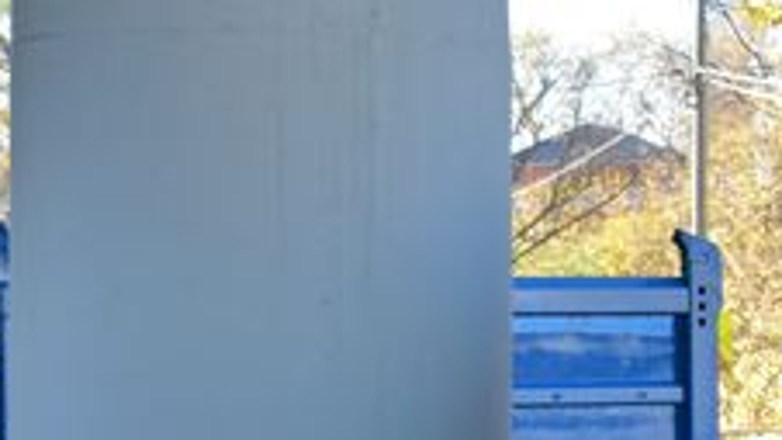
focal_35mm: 287
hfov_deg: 7.3
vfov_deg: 4.2
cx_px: 1408
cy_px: 158
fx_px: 5950
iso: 250
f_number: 5.6
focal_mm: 62
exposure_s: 1/160
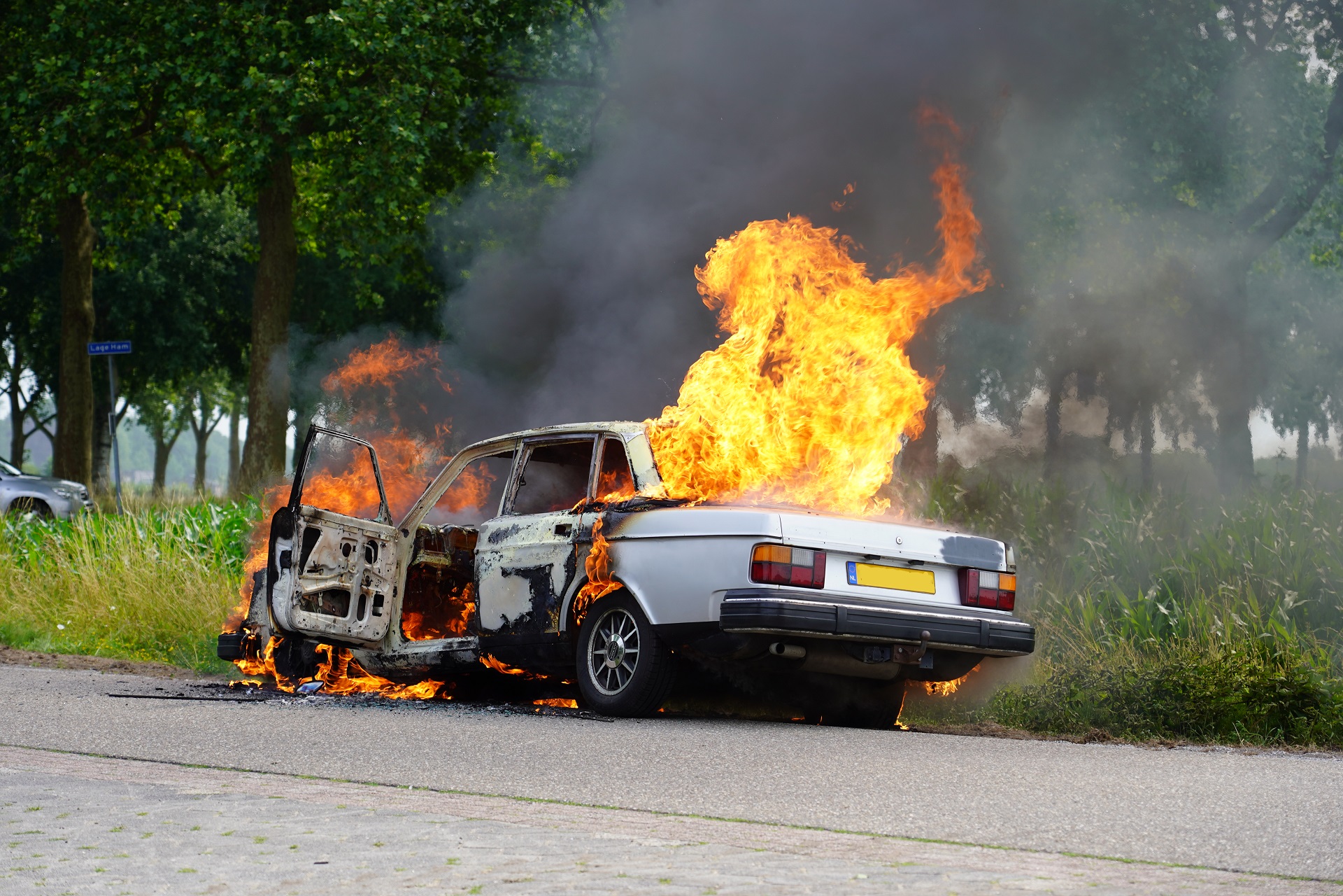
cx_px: 672
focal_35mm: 105
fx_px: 3917
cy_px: 448
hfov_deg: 19.5
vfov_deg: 13.0
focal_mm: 105
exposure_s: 1/320
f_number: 5
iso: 100
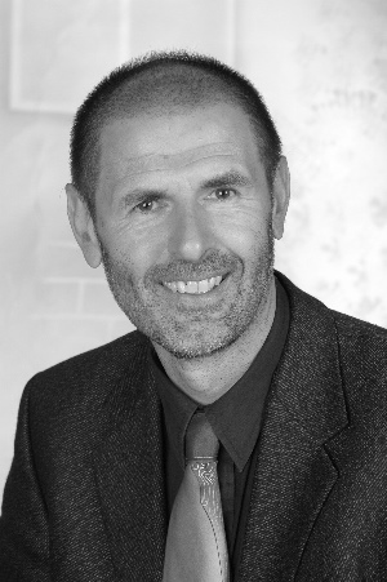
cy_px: 291
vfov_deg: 19.5
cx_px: 194
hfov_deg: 13.0
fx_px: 1696
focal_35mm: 105
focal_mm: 70
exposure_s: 1/100
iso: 200
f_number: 10
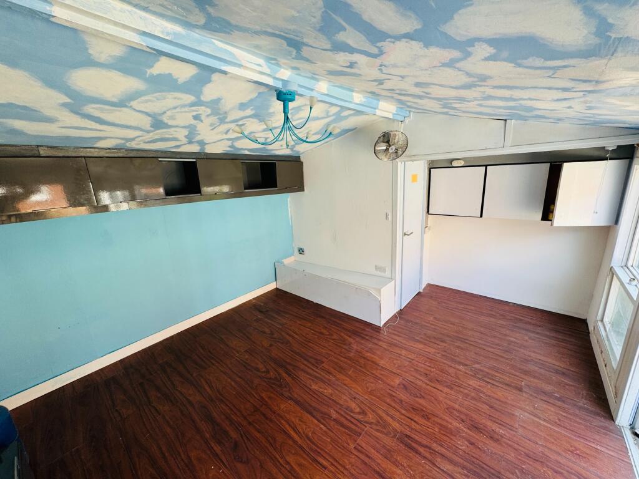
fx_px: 258
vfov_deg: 85.7
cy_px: 240
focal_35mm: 14
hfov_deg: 102.1
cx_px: 320
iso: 50
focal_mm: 2.22
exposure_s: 1/99
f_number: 2.2
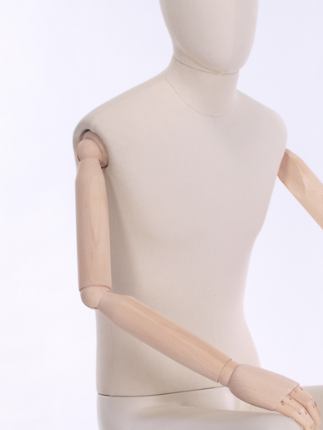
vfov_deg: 13.2
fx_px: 1851
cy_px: 354
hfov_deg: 9.9
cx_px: 297
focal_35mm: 149
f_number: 10
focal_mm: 32
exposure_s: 1/125
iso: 100
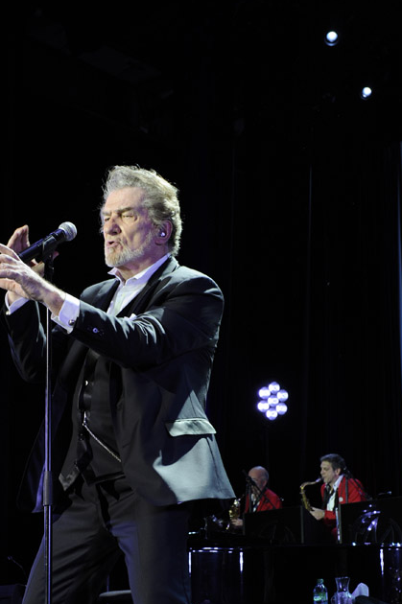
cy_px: 434
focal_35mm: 70
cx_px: 159
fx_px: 1174
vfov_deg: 28.5
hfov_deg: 19.4
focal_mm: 45
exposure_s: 1/160
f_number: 7.1
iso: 1000
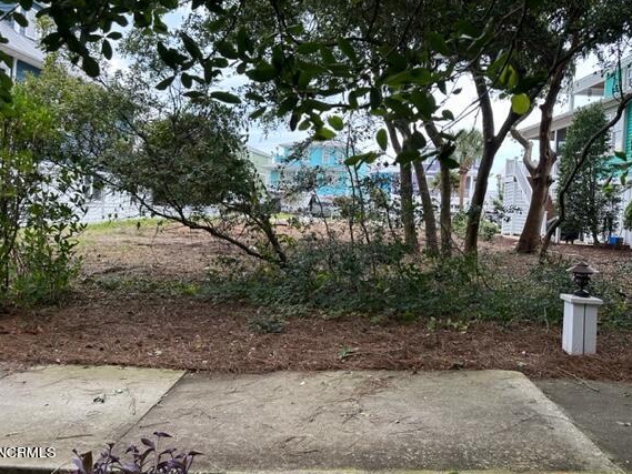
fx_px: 493
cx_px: 299
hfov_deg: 65.3
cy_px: 210
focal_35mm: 27
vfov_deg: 51.3
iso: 80
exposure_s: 1/406
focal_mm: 6.86
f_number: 1.78
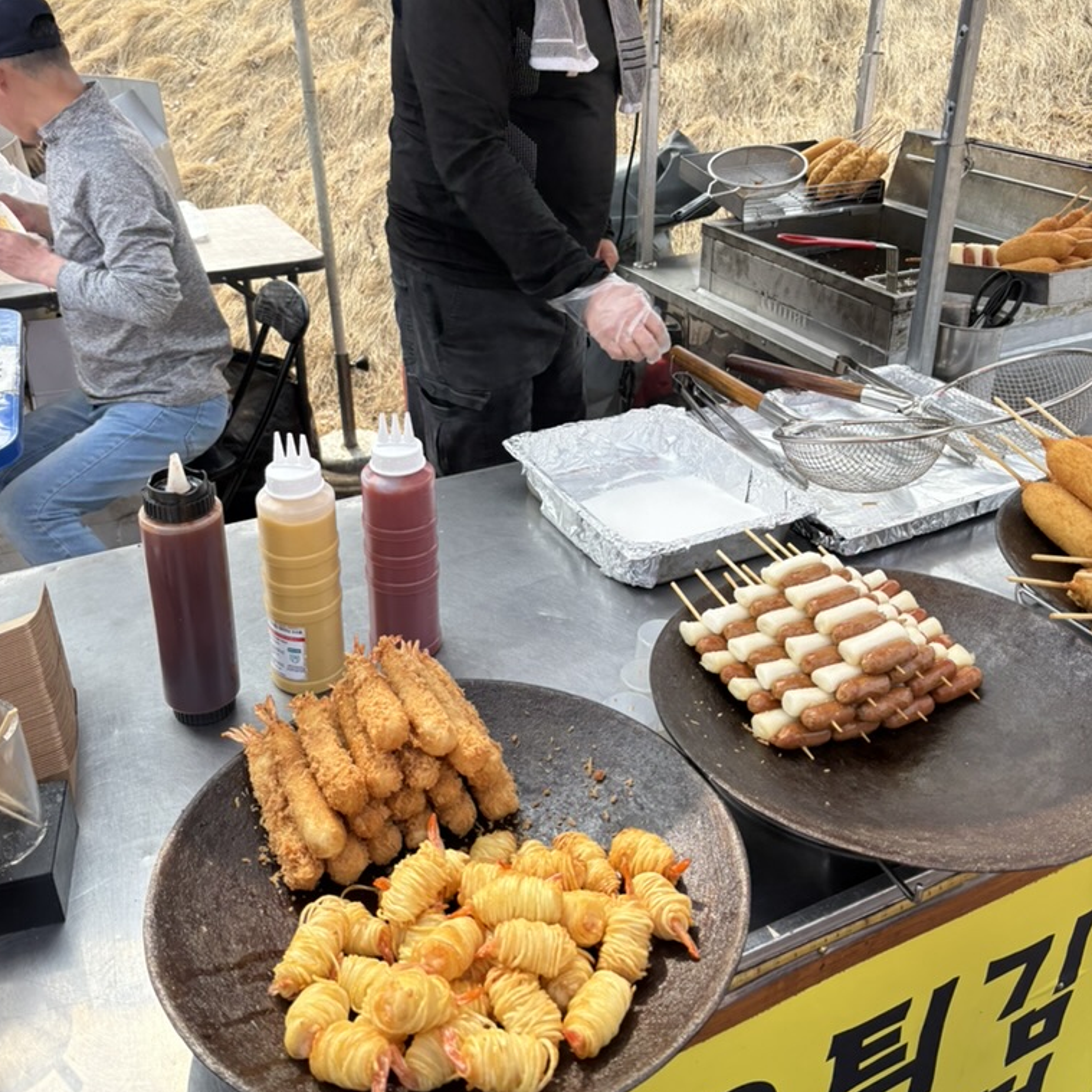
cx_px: 542
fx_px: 1106
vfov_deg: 52.0
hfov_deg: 52.5
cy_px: 411
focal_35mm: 31
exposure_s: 1/1550
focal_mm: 5.96
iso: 50
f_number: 1.6
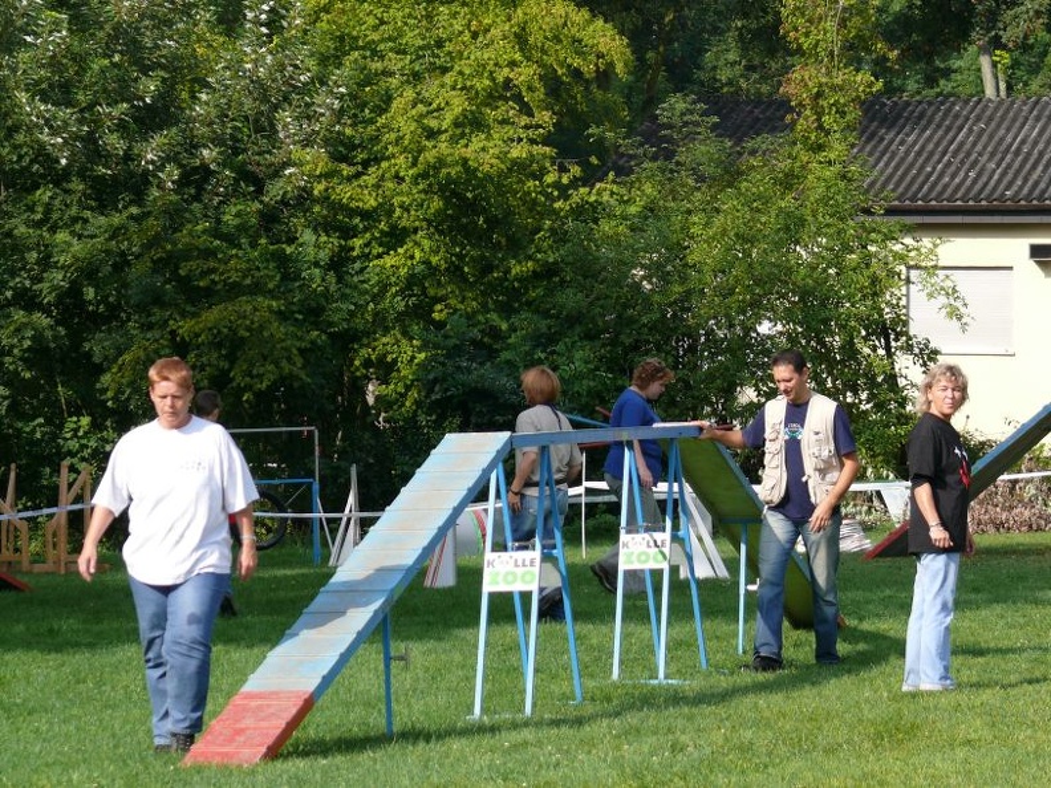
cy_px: 394
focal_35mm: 159
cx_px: 526
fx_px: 4828
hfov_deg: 12.4
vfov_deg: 9.3
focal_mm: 30
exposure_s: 1/500
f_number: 4
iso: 100
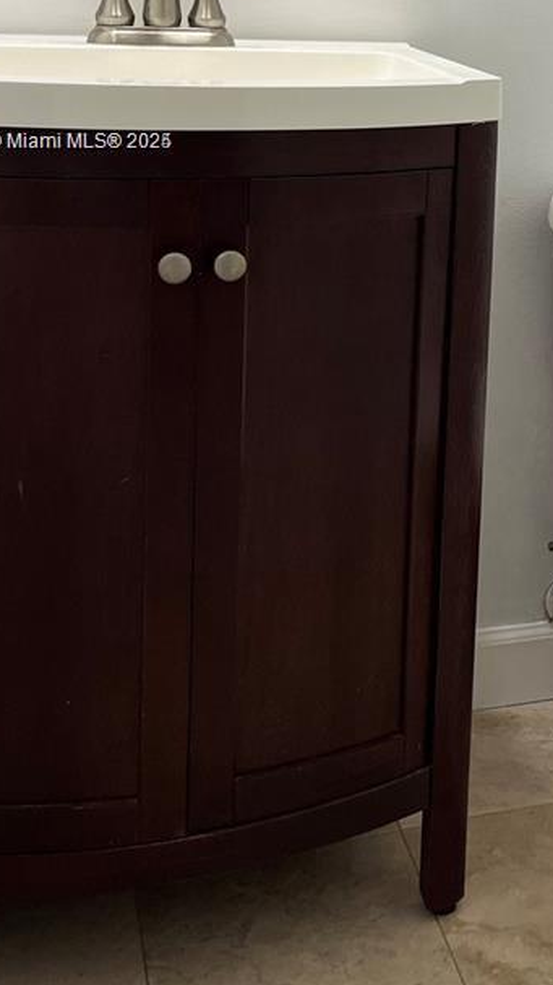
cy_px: 143
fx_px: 1461
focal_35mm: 56
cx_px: 605
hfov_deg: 20.5
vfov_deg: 35.5
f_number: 1.6
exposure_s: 1/60
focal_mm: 5.1
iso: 80
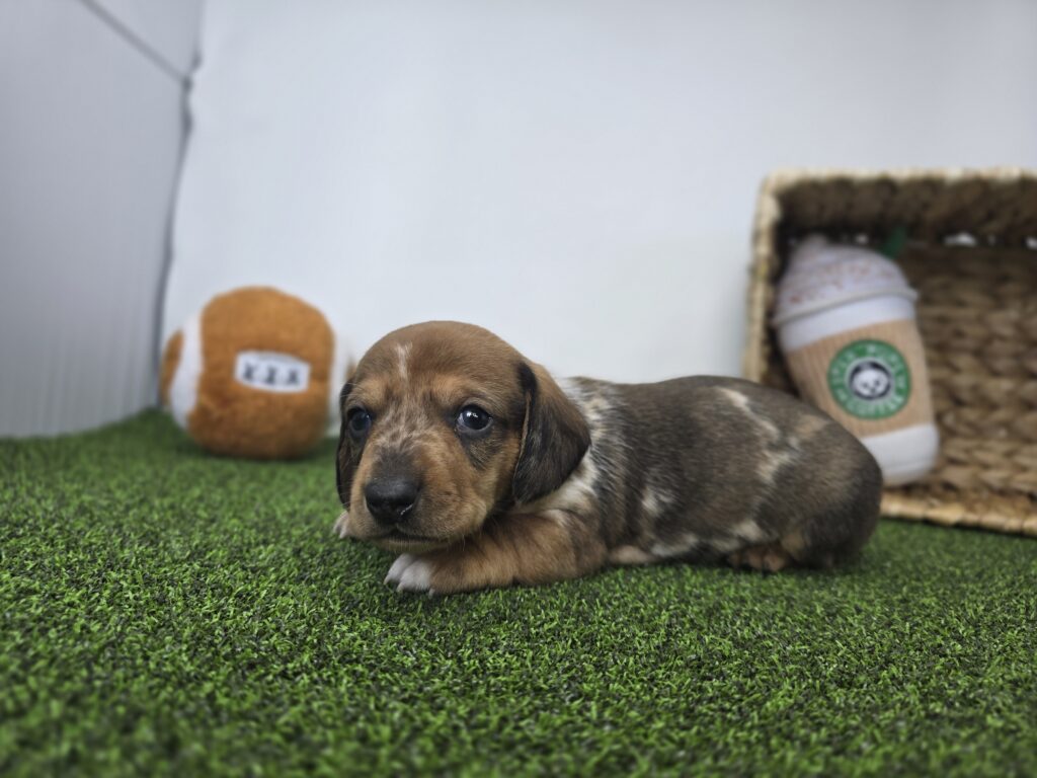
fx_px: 689
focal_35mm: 23
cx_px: 518
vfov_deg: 58.9
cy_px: 389
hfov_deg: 73.9
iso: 100
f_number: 1.7
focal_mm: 6.3
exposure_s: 1/359
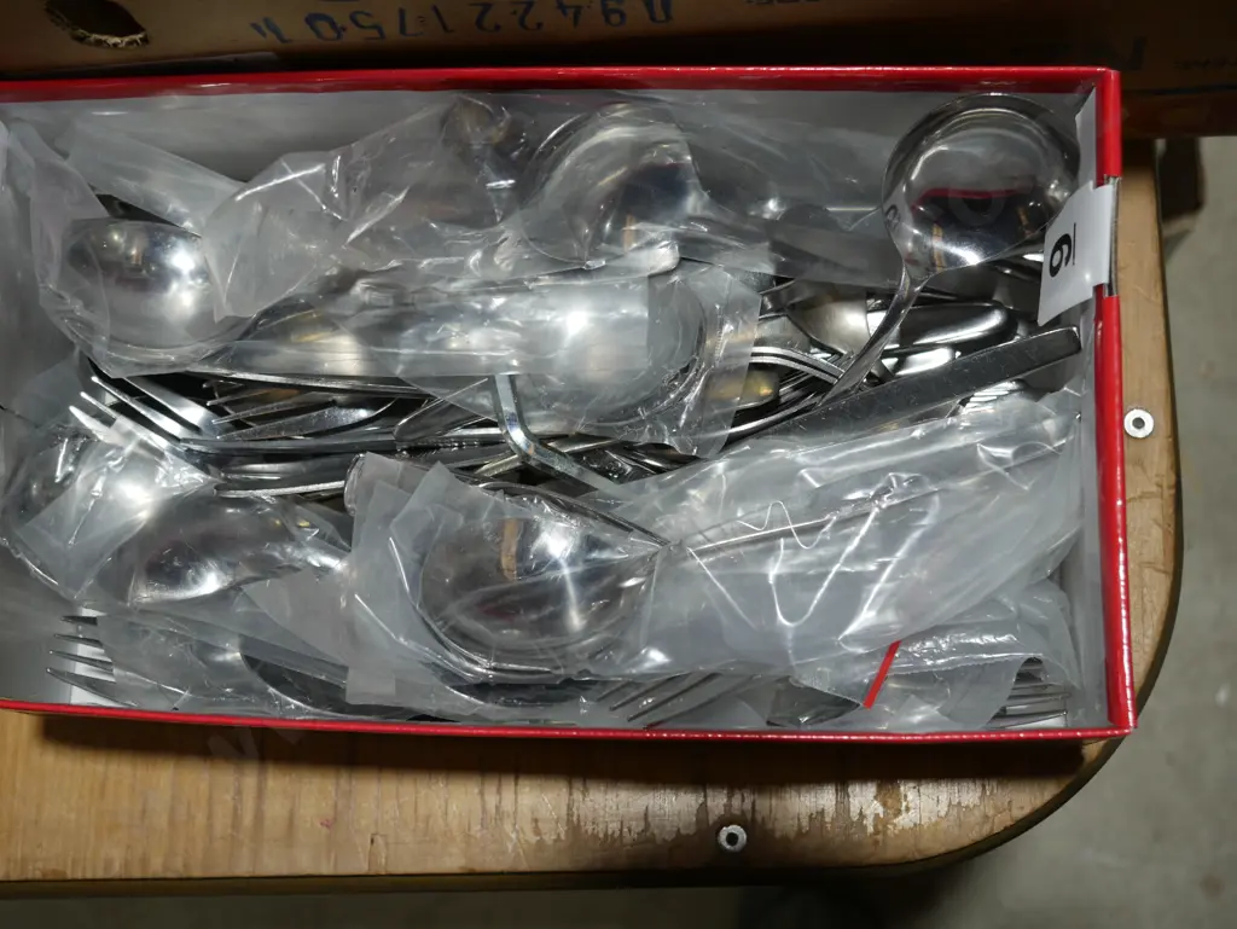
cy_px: 464
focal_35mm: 50
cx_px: 618
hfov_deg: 38.2
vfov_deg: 29.1
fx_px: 1788
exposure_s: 1/80
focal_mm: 25
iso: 200
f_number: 5.3
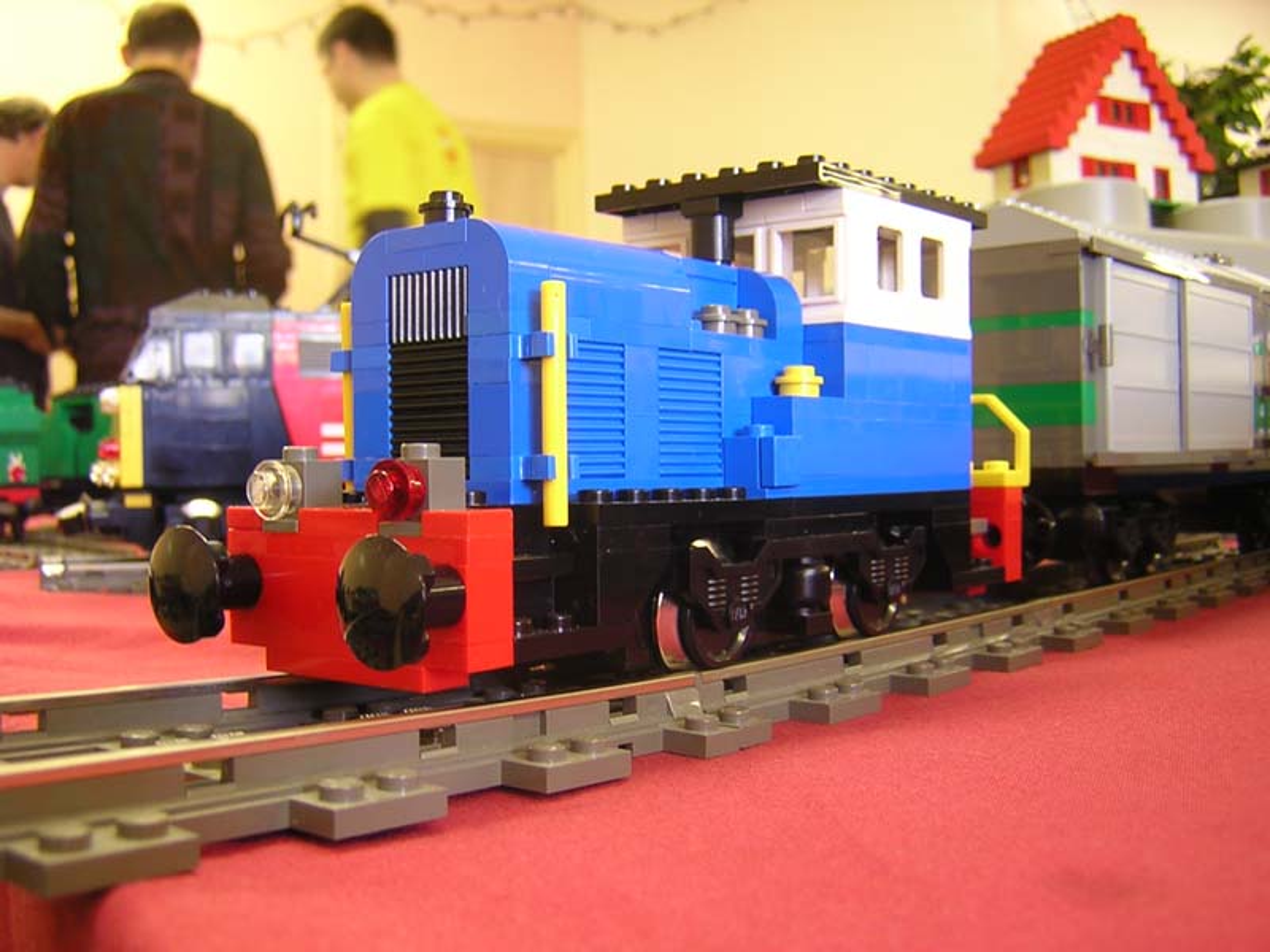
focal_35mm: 36
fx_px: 1321
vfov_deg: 39.7
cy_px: 476
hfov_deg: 51.4
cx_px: 635
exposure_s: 1/3.8
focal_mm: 4.7
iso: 107
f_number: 2.6
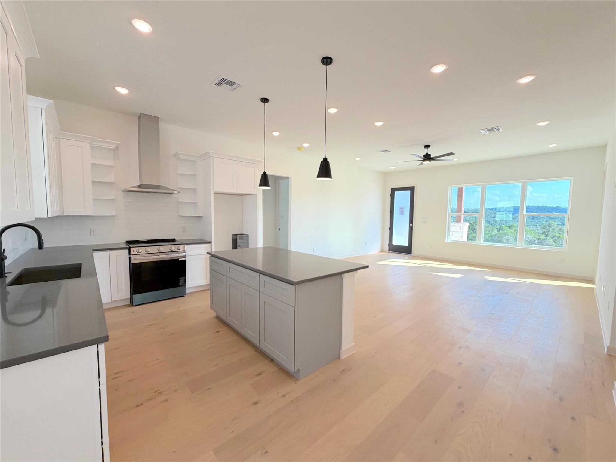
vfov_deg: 85.7
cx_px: 308
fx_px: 249
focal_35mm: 14
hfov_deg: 102.1
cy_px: 231
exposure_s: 1/152
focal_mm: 2.22
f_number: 2.2
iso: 50
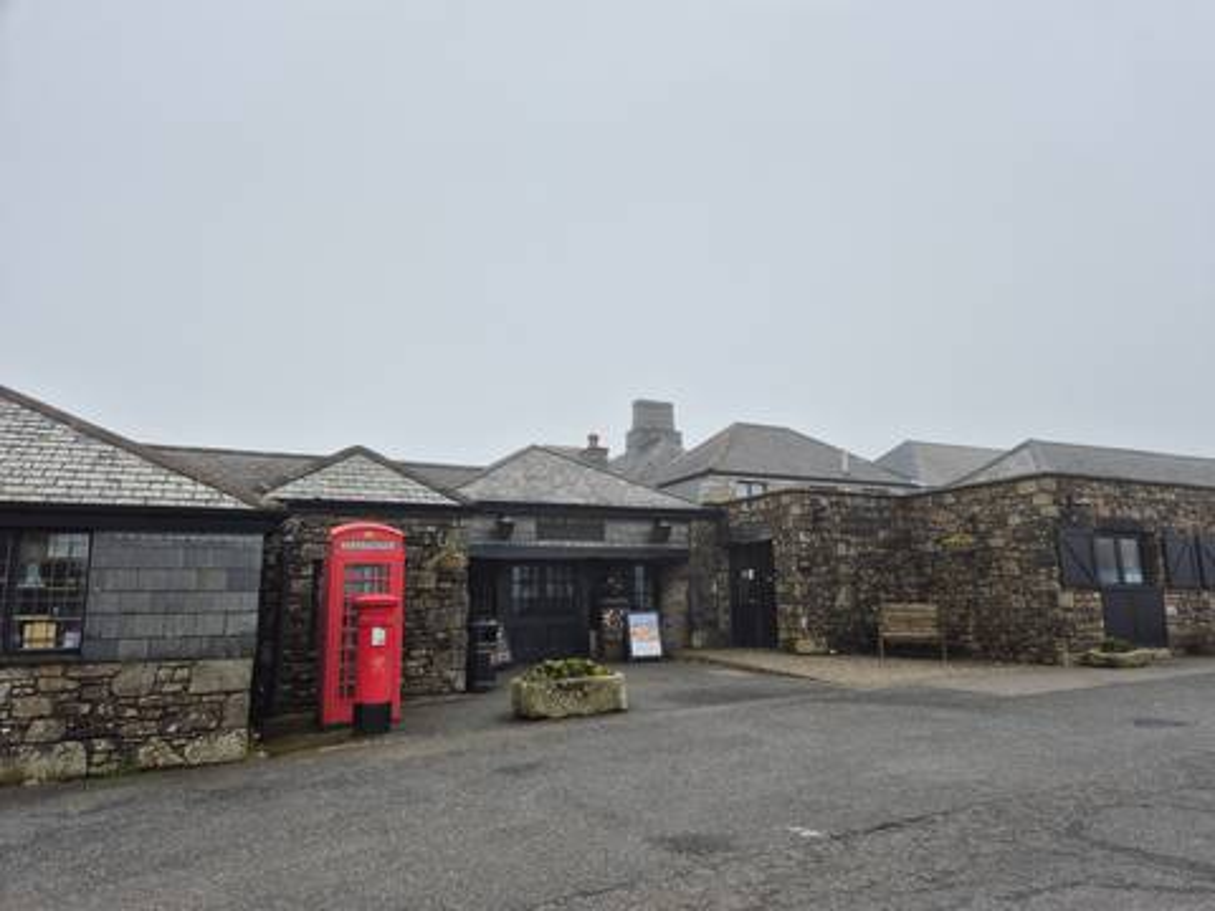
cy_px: 456
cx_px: 608
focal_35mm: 23
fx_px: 807
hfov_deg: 73.9
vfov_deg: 58.9
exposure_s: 1/1096
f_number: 1.8
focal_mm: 5.4
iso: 25
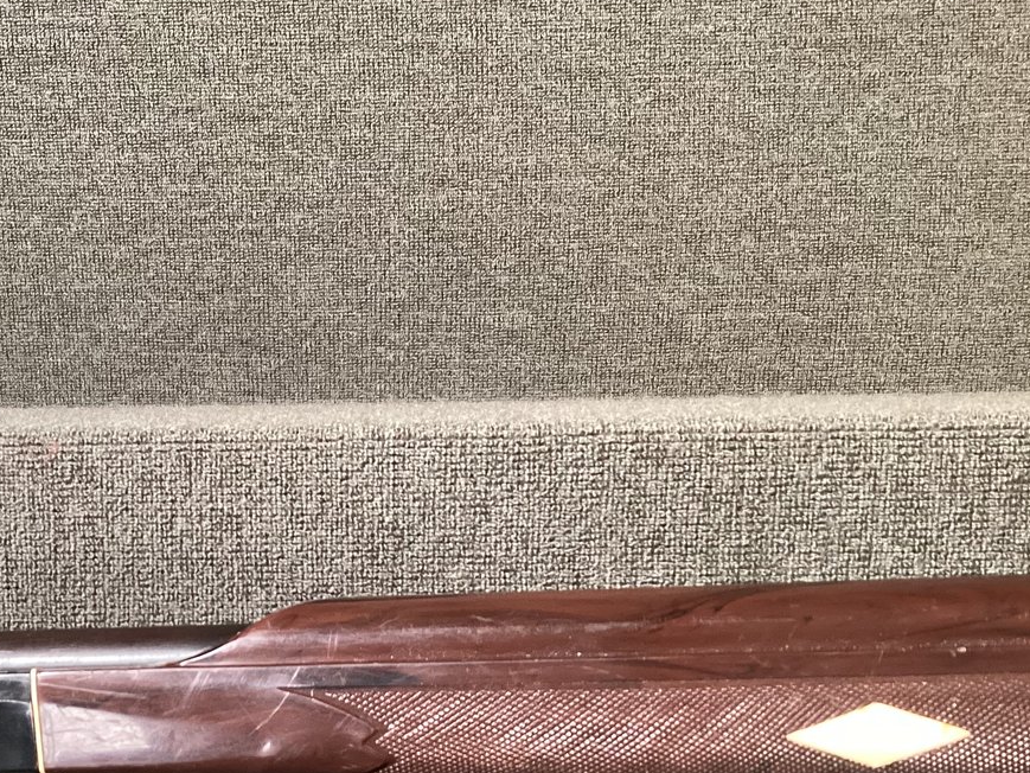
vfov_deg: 26.4
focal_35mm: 54
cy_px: 656
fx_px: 1607
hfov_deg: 34.2
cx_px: 177
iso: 320
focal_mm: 3.3
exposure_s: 1/50
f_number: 2.4
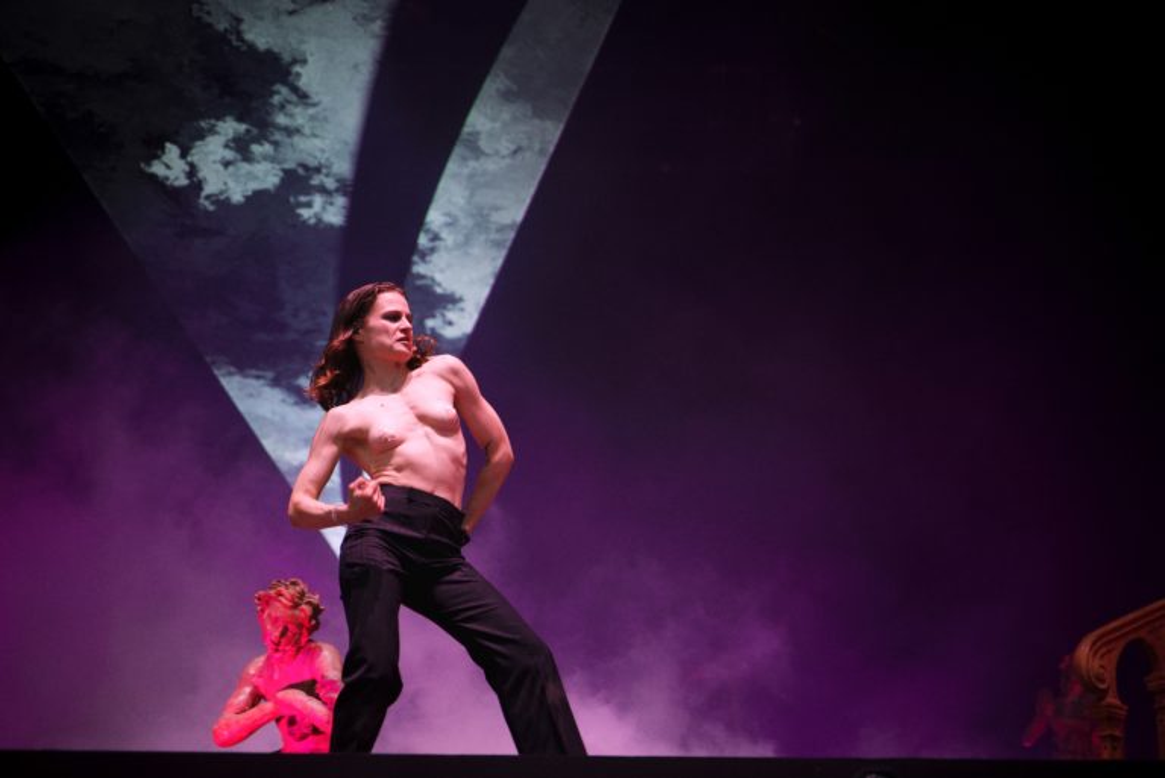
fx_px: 2428
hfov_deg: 27.0
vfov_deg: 18.2
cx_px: 582
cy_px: 389
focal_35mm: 75
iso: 450
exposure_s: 1/125
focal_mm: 75
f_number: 2.8
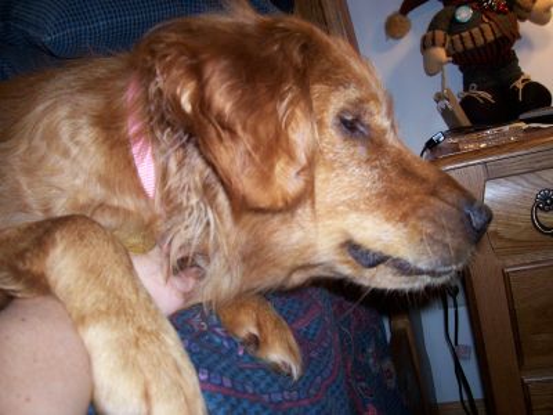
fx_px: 543
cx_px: 276
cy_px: 208
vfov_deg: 41.8
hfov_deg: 54.0
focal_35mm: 34
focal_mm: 5.6
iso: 140
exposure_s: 1/112
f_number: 2.7
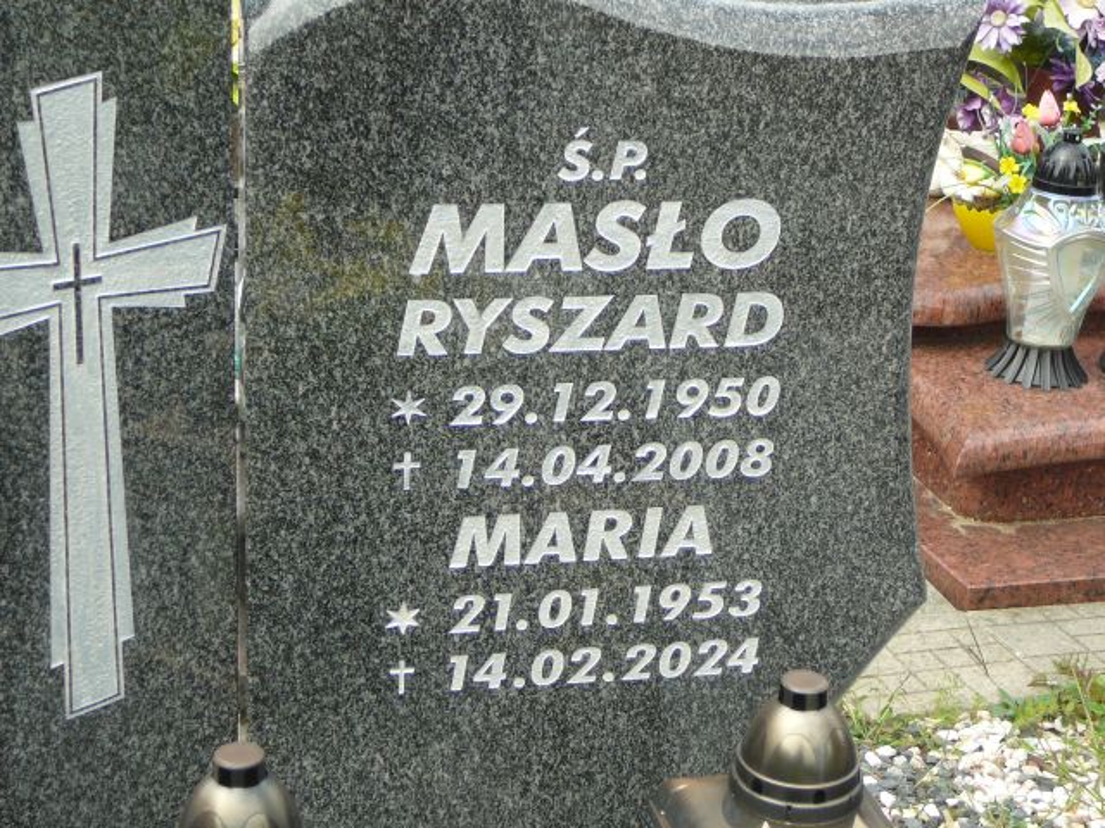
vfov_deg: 20.7
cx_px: 552
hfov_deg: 27.4
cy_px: 414
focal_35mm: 71
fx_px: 2266
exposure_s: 1/200
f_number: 3.7
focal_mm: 10.5
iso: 80
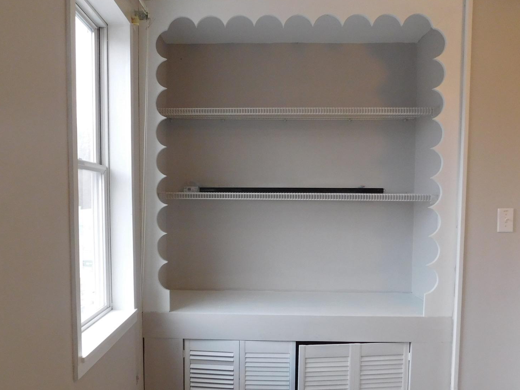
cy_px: 233
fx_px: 481
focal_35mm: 32
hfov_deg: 56.7
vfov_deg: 43.9
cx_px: 230
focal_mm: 4
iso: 220
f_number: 3
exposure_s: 1/30
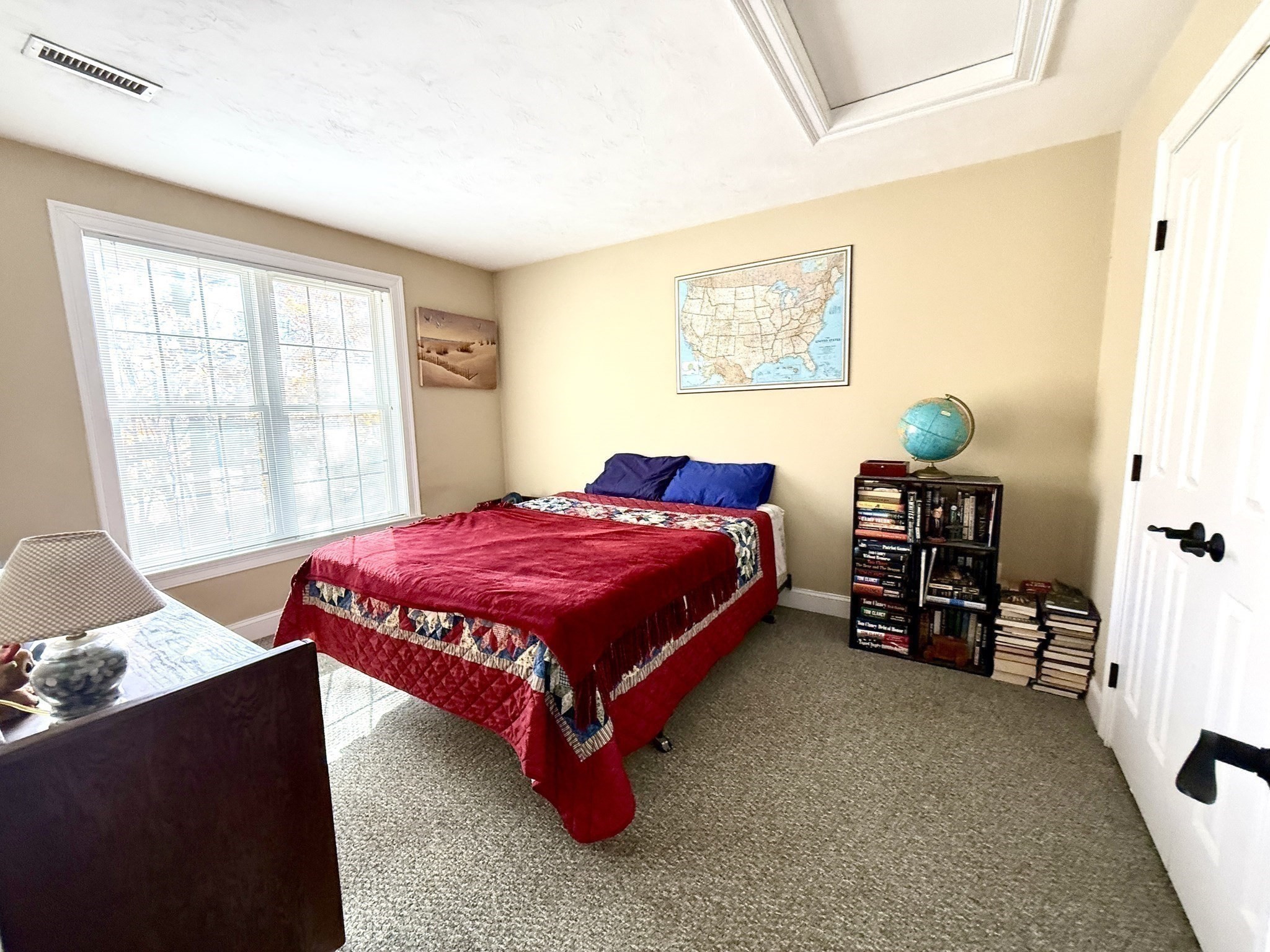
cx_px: 635
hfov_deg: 102.1
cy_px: 476
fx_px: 514
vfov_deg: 85.7
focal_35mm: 14
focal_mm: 2.22
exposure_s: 1/87
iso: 400
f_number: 2.2
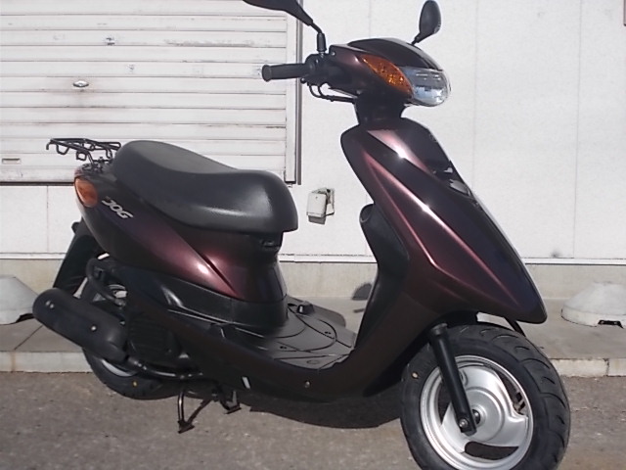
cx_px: 313
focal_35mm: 50
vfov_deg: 29.1
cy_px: 235
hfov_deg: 38.2
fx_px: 904
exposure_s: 1/125
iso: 80
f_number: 11.3
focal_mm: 9
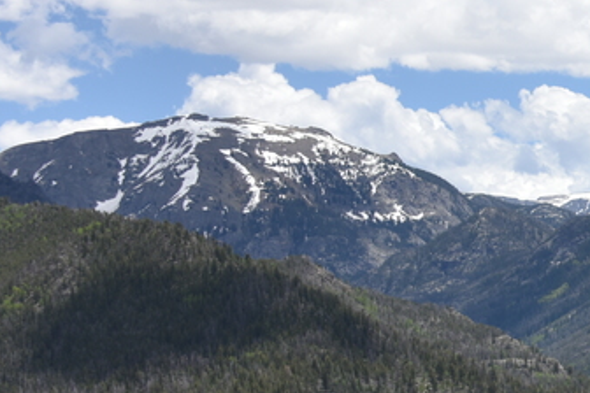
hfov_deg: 13.3
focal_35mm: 137
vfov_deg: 10.0
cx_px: 1108
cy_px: 358
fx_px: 2245
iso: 100
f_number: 9
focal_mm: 36
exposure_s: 1/320
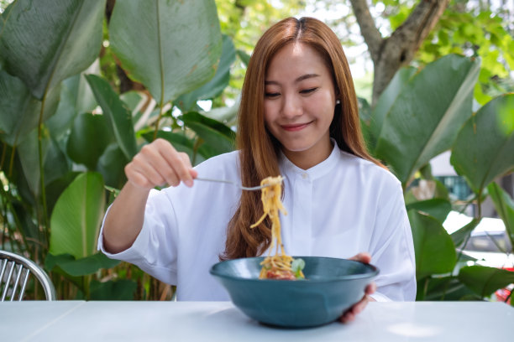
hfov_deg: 54.4
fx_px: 500
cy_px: 171
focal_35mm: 35
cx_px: 257
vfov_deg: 37.9
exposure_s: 1/480
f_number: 2
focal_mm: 23
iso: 200
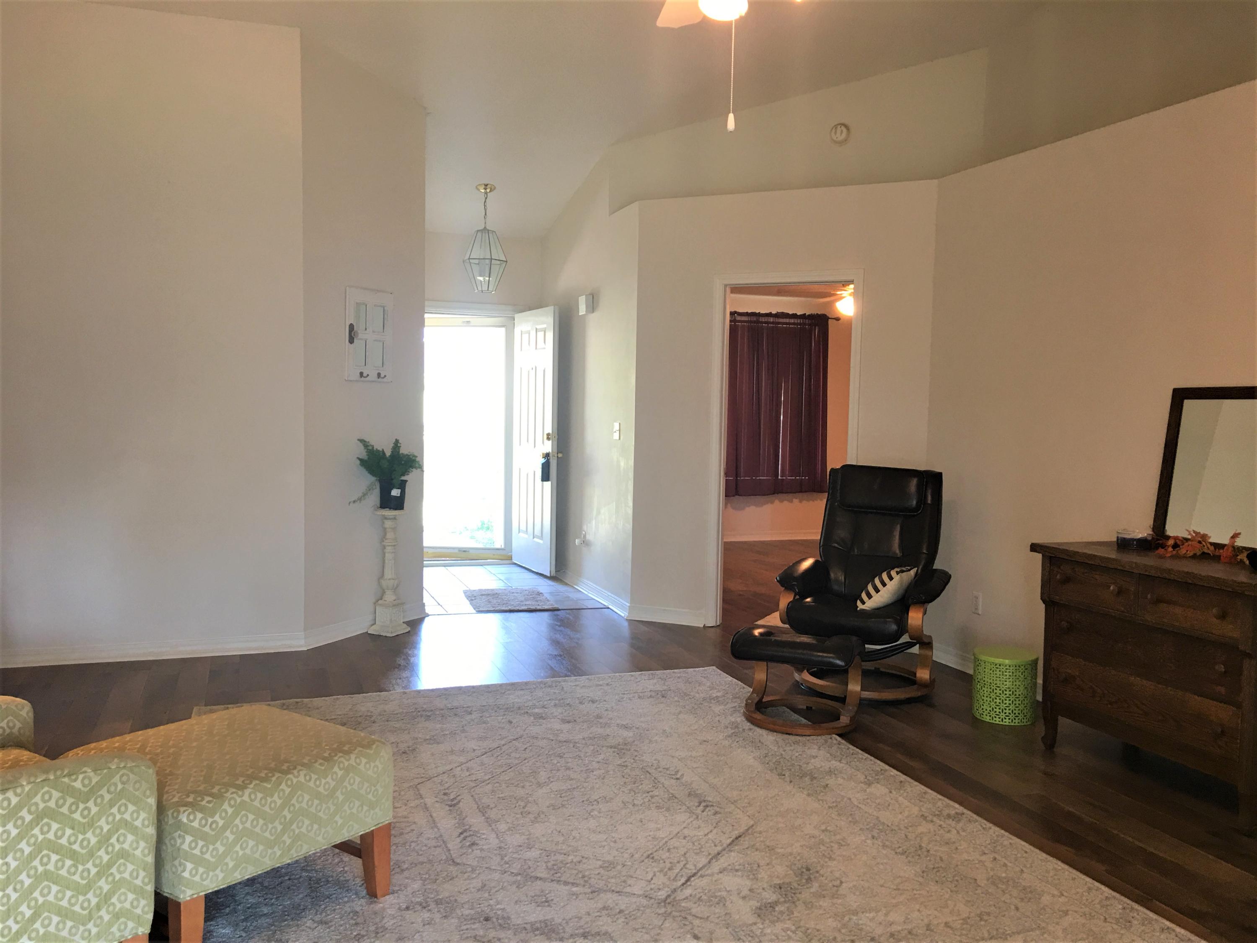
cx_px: 628
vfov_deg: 48.2
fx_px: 1053
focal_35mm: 29
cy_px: 472
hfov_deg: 61.7
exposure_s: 1/15
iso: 25
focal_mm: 4.15
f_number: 2.2
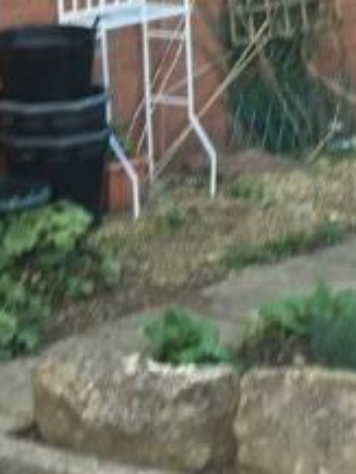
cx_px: -74
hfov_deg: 10.6
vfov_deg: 14.0
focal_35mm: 137
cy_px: -81
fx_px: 1877
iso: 25
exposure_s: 1/50
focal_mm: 4.15
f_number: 2.2
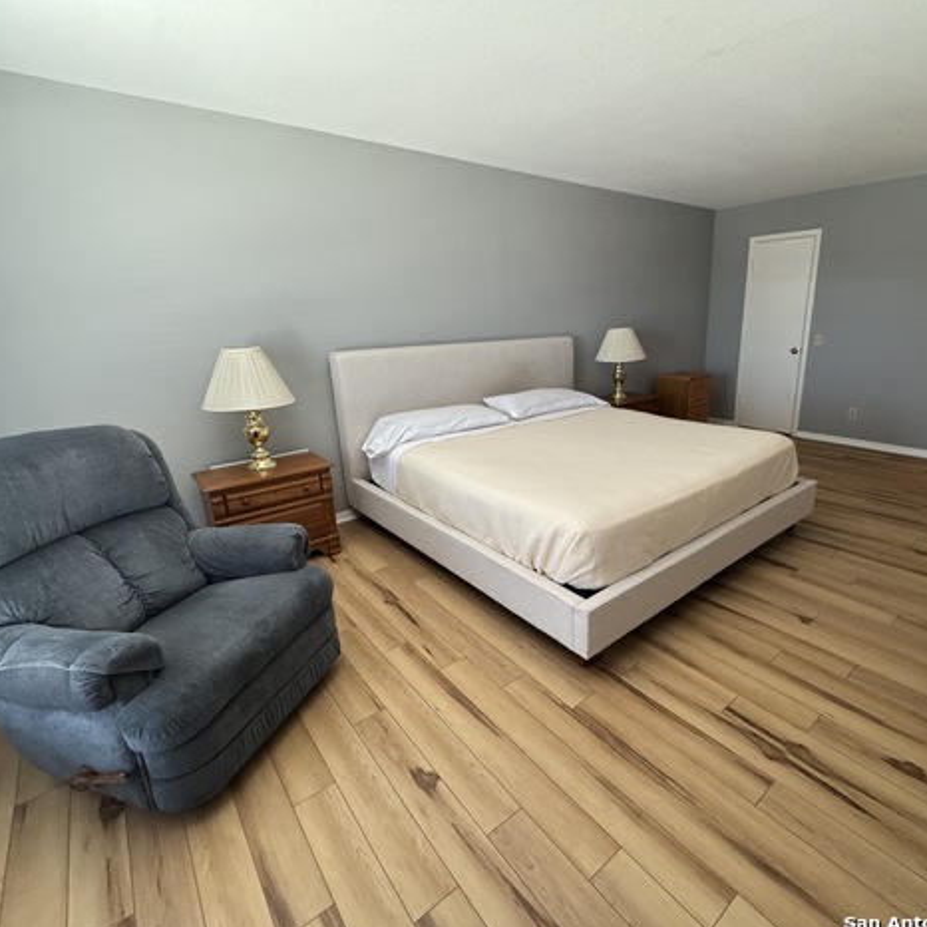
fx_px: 515
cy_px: 458
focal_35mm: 17
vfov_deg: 84.0
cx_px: 531
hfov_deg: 83.4
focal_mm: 2.22
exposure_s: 1/99
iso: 320
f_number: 2.2
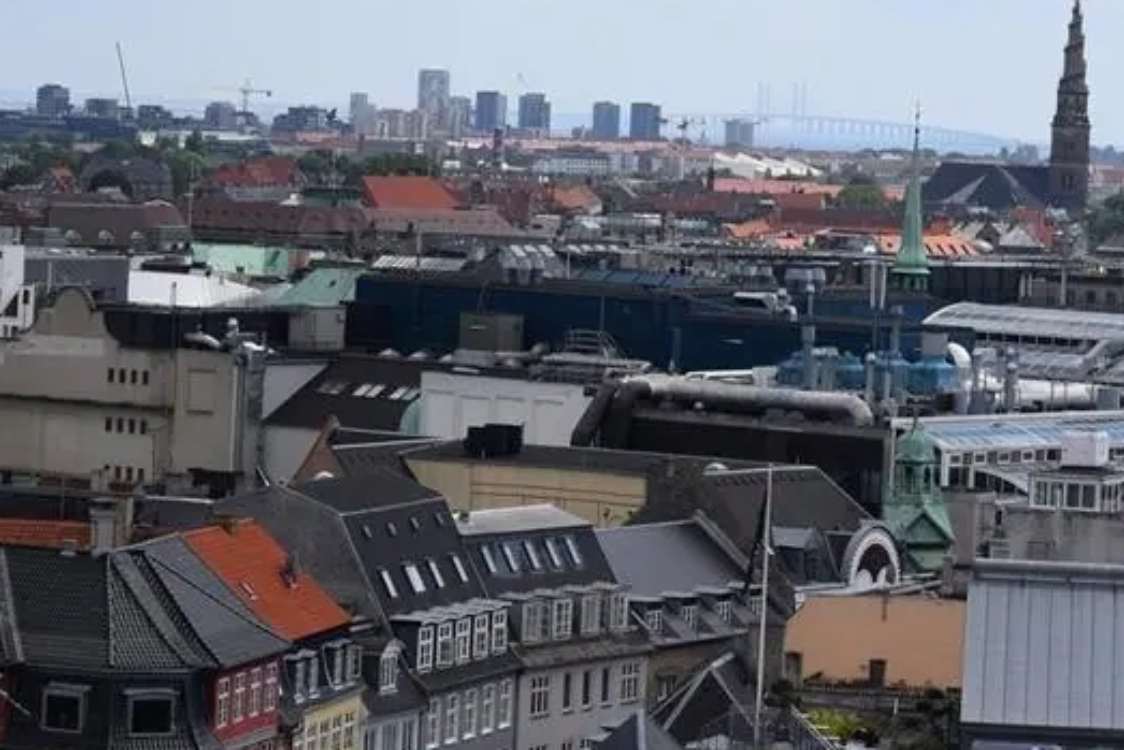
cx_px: 931
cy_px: 21
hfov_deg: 12.0
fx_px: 5310
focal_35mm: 170
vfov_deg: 8.0
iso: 200
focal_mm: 55
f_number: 11
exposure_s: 1/500
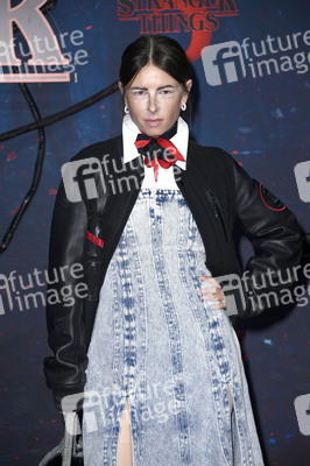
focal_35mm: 122
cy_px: 233
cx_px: 155
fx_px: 1578
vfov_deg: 16.8
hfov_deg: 11.2
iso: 500
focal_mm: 122
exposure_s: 1/200
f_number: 5.6
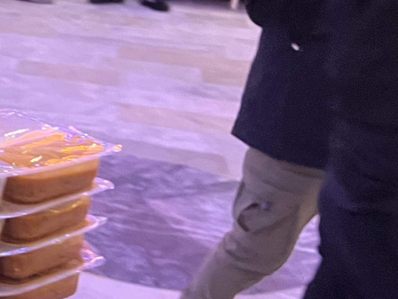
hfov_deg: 17.9
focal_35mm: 91
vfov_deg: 16.2
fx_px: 1046
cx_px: -287
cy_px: 170
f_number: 1.6
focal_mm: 5.1
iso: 500
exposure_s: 1/50
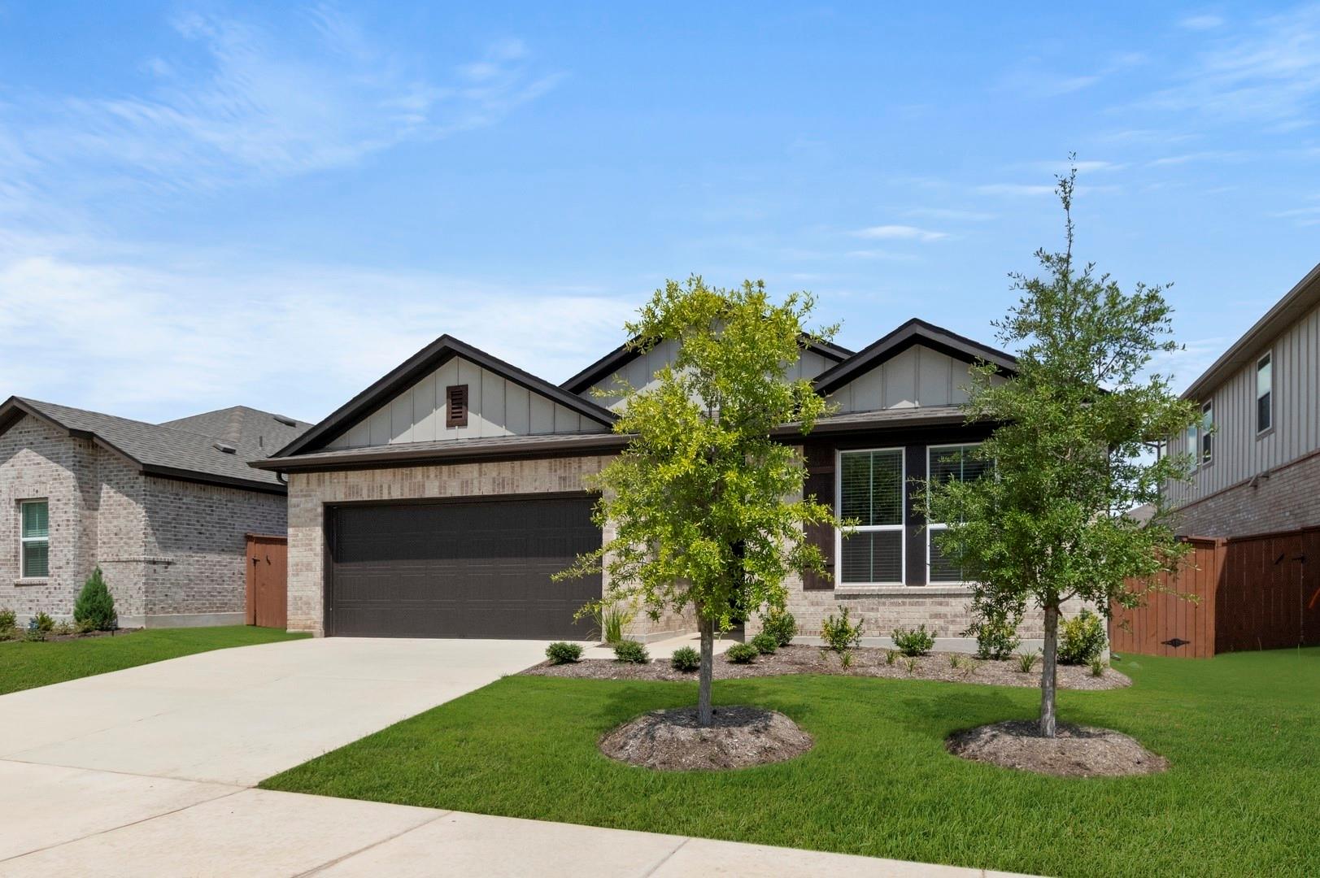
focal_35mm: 21
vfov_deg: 59.4
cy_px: 439
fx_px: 770
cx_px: 660
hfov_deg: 81.2
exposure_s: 1/3200
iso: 400
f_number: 8
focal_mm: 14
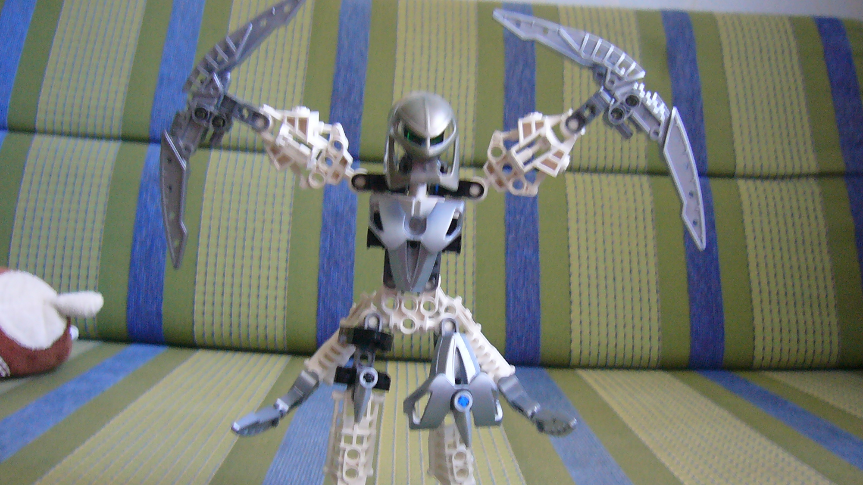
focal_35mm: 39
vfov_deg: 30.4
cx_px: 429
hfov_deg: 51.6
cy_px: 279
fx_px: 892
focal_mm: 5.8
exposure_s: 1/8
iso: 200
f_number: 2.8
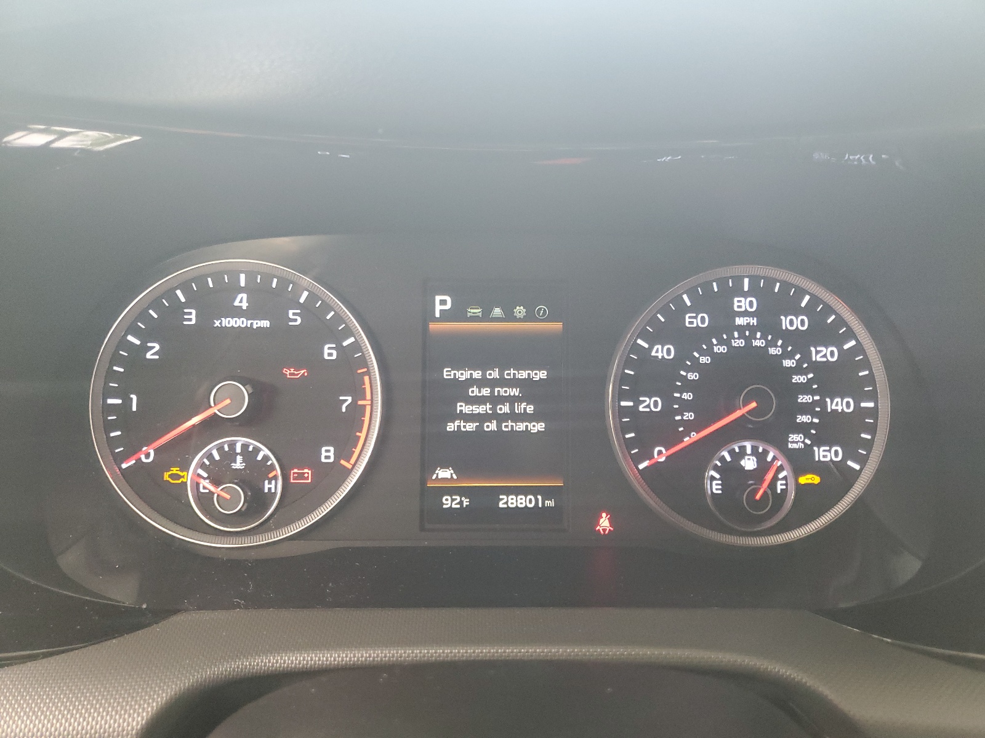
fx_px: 740
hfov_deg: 67.3
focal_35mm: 26
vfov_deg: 53.1
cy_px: 369
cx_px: 492
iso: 341
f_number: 1.5
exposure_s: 1/60.2
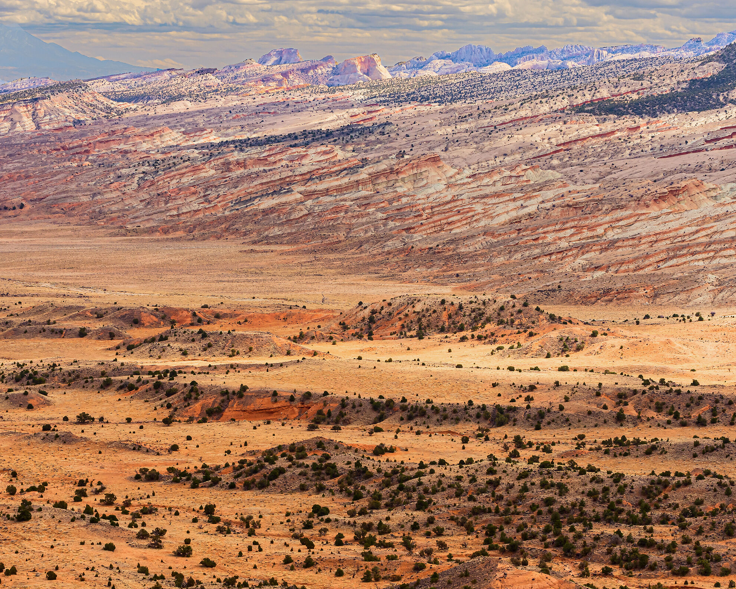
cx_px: 442
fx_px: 2779
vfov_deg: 12.1
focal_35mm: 128
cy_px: 294
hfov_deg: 15.1
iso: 250
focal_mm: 75
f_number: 8
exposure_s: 1/200
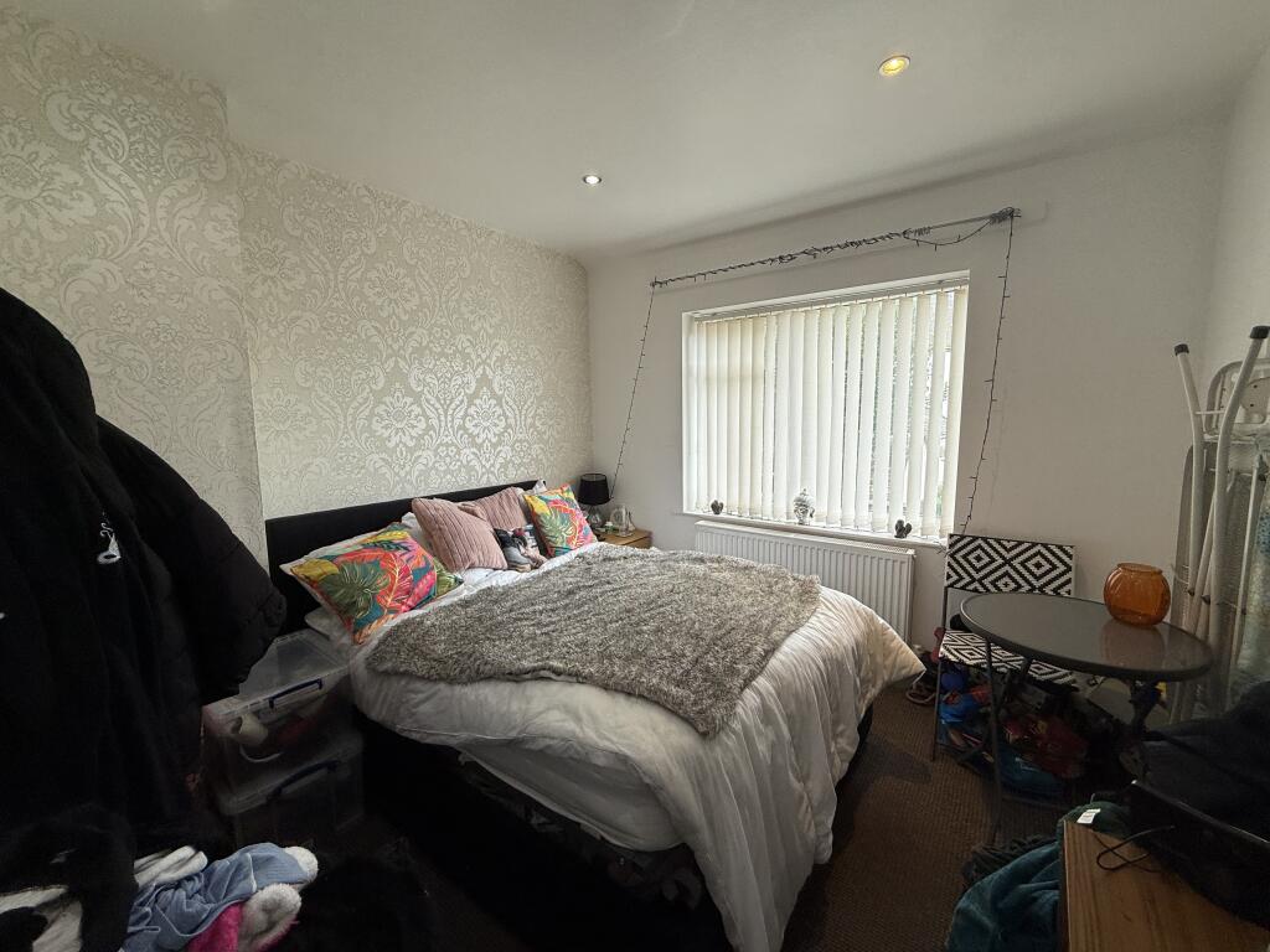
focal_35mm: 14
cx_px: 635
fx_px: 514
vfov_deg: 85.7
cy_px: 476
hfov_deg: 102.1
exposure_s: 1/105
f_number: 2.2
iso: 40
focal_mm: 2.22
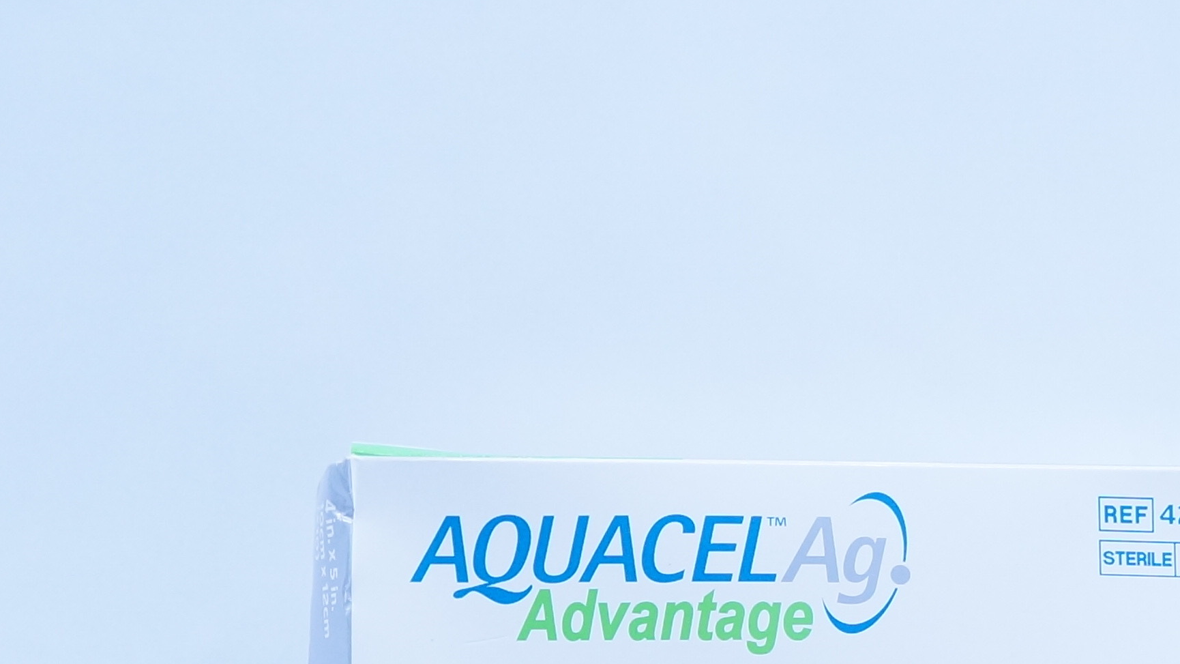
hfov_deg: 20.7
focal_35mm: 102
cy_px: 1027
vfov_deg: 11.3
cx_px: 836
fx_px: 3207
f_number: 4.5
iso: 800
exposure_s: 1/200
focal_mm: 23
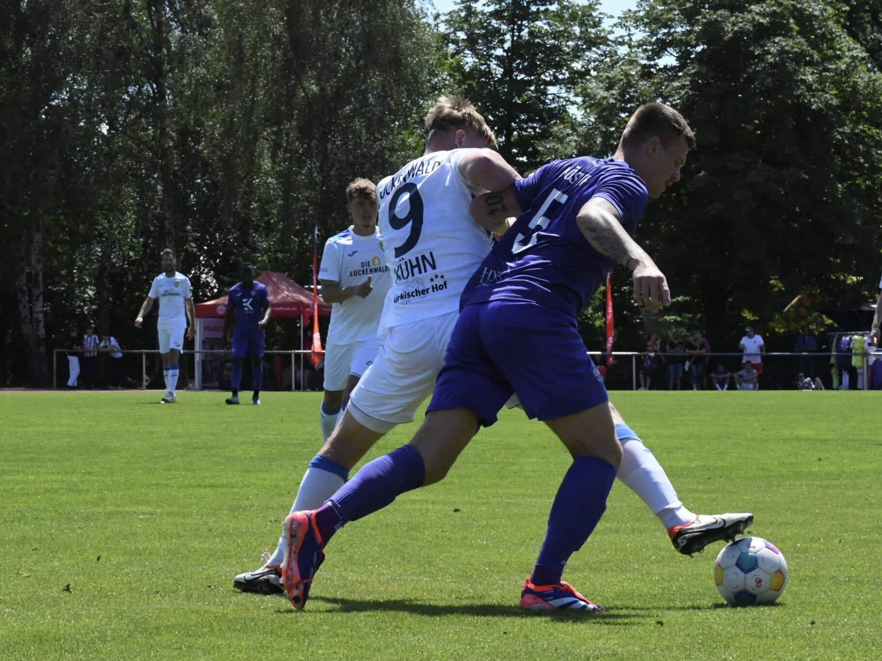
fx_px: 2904
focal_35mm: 114
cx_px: 494
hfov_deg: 17.3
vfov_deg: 13.0
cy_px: 331
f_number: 18
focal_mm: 105
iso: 5000
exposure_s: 1/1600
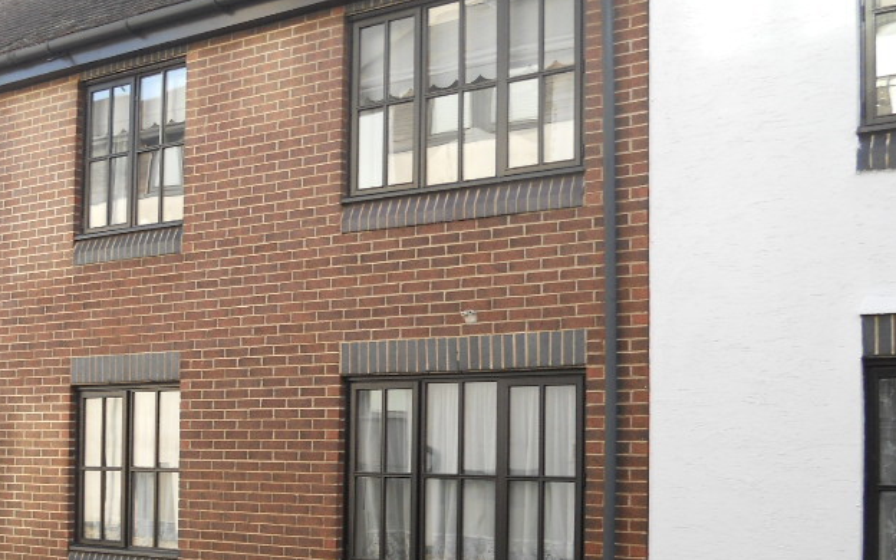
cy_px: 395
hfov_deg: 42.0
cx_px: 293
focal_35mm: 47
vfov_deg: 27.2
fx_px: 1148
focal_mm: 4.9
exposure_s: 1/80
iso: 80
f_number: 3.2
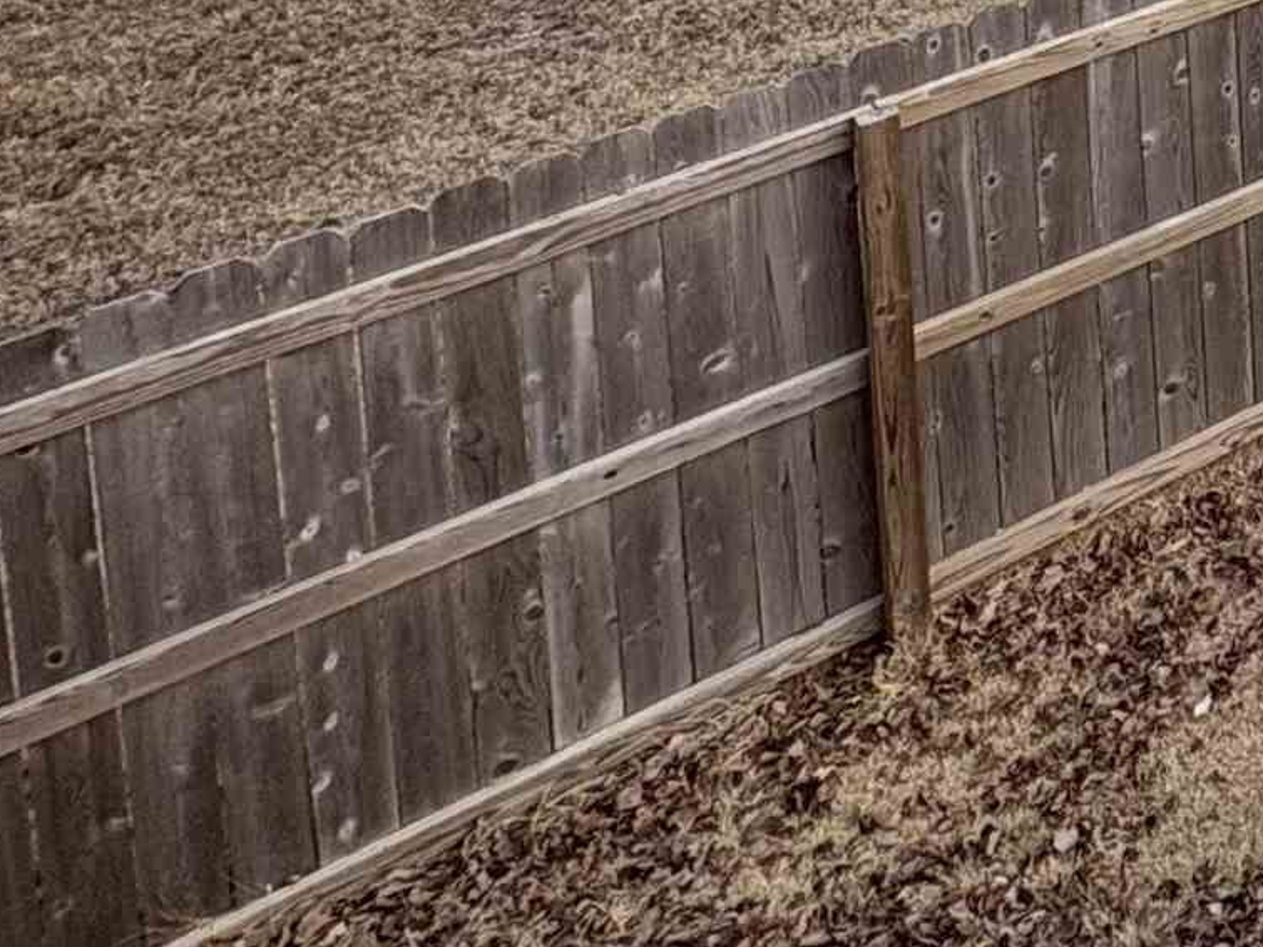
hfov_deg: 20.7
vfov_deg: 18.8
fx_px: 2079
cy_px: -830
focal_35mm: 57
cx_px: 2370
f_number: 2.2
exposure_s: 1/1160
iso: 40
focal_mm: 2.22
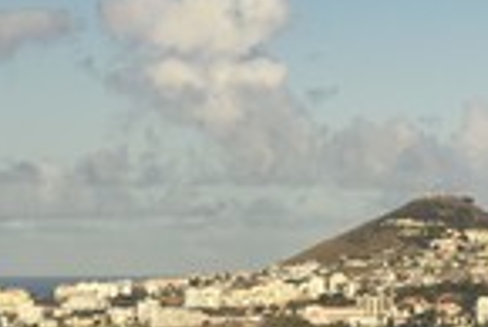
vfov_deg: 4.3
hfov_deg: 6.4
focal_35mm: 319
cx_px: 513
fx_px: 4328
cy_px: 243
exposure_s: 1/320
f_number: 13
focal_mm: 110
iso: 200
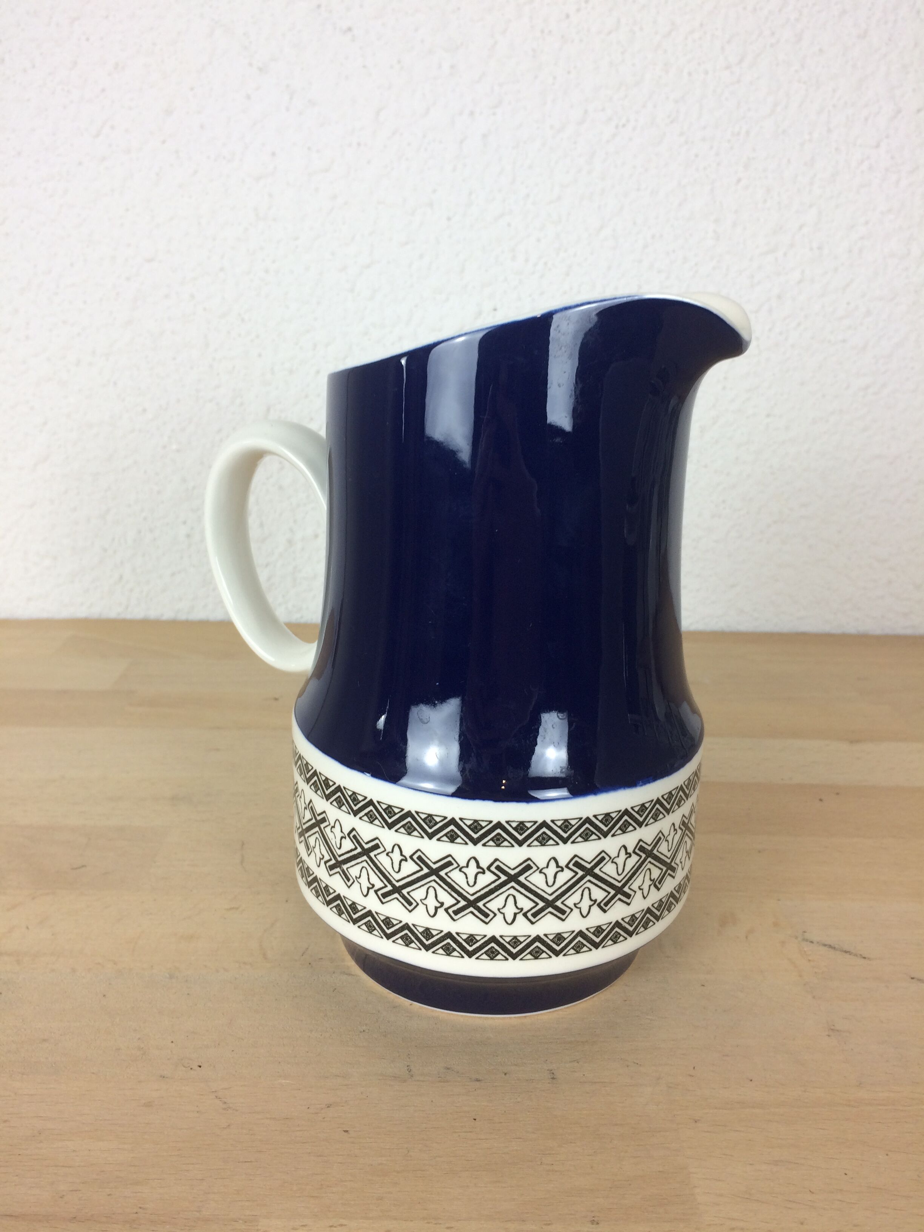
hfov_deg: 48.2
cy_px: 616
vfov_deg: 61.7
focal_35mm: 29
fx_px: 1032
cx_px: 462
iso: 40
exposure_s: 1/50
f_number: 2.2
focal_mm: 4.15
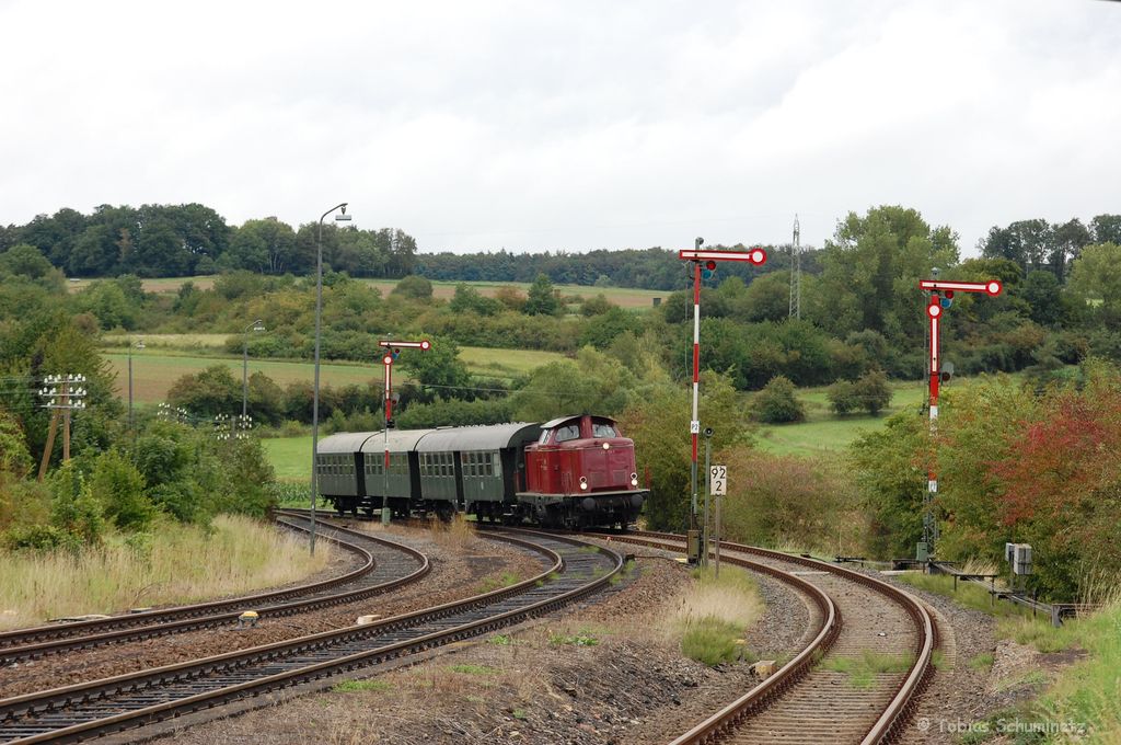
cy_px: 372
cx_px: 560
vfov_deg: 11.4
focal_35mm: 120
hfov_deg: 17.1
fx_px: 3732
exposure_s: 1/400
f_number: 6.3
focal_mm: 80
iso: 400
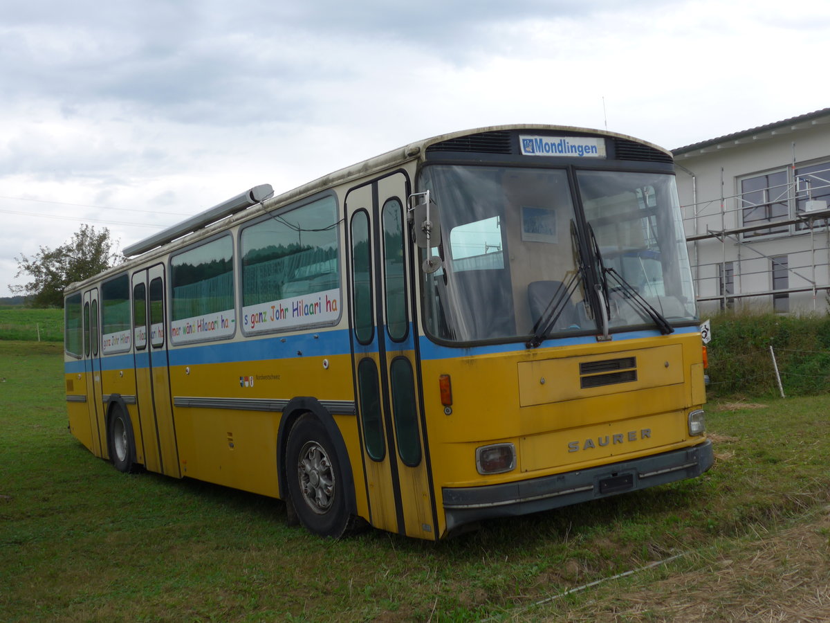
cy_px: 312
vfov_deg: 36.8
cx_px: 415
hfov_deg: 47.9
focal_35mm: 39
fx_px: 935
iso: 80
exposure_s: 1/320
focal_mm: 8
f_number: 2.8
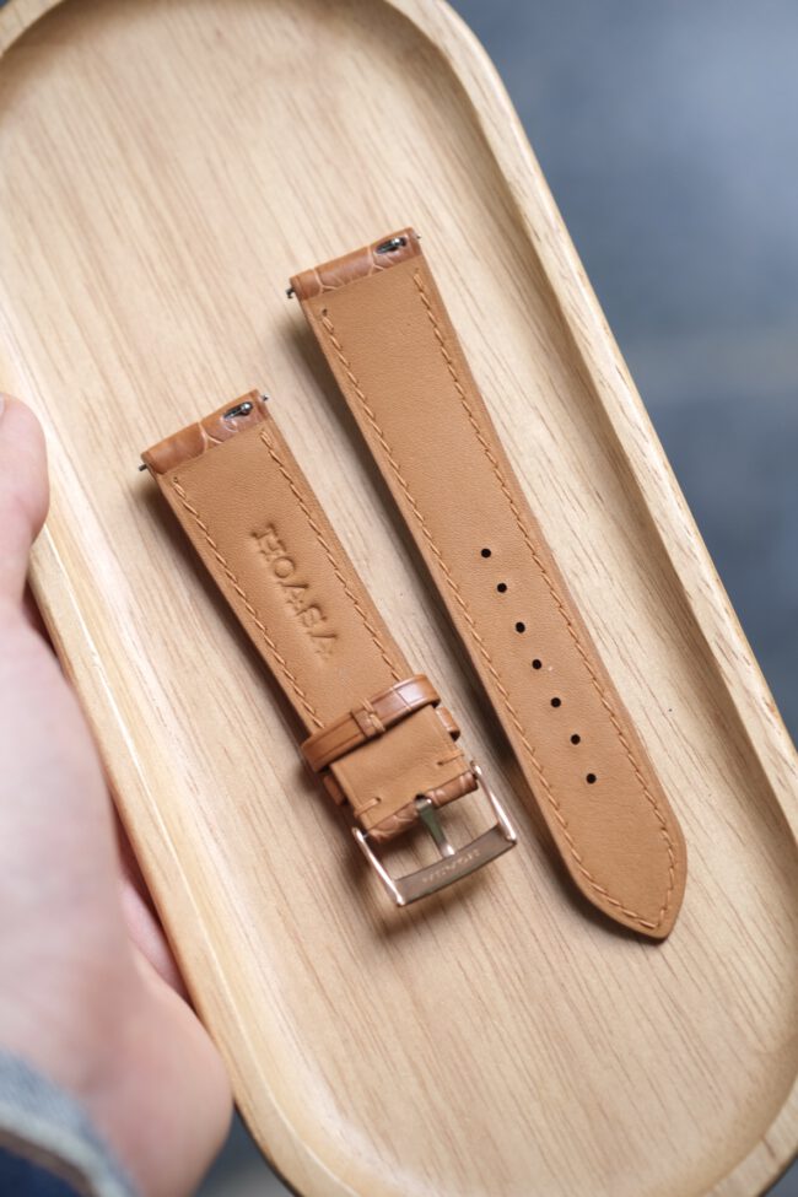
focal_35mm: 90
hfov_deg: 15.2
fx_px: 2992
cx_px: 399
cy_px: 598
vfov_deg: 22.6
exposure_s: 1/80
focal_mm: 60
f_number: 3.6
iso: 160
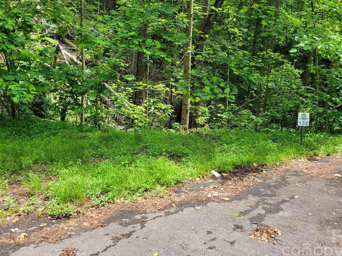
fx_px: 326
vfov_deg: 42.8
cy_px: 107
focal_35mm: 33
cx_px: 185
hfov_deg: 55.3
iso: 40
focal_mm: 5.4
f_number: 1.8
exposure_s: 1/599
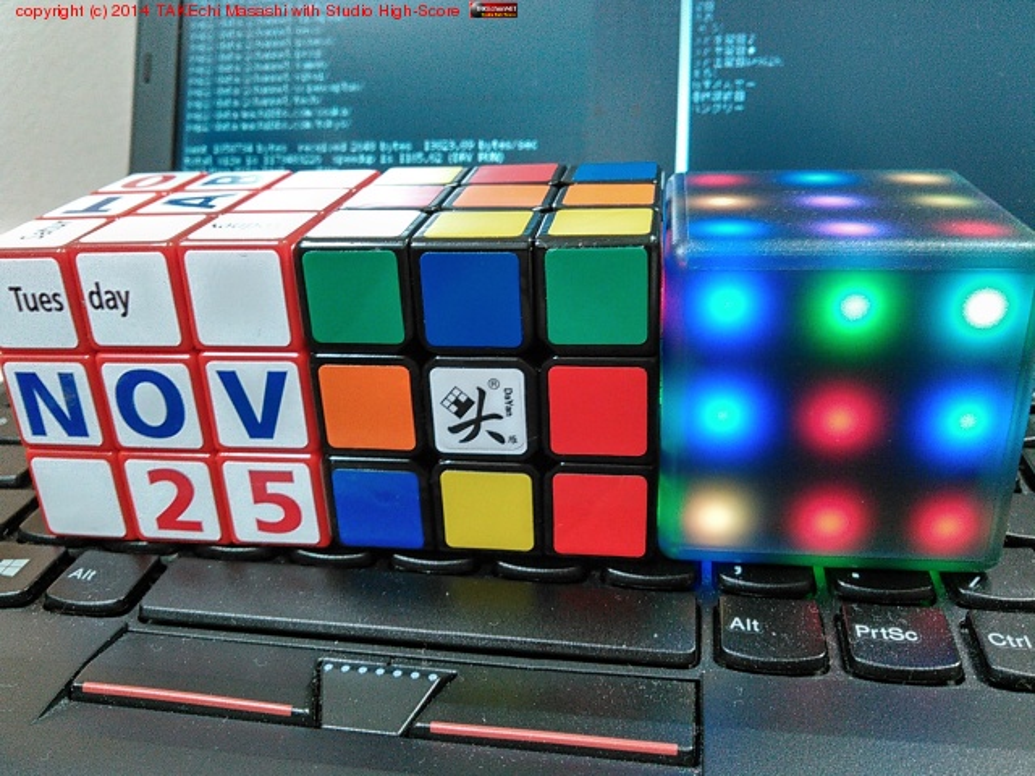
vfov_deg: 46.8
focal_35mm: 30
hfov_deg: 60.0
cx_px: 518
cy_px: 388
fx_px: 897
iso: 400
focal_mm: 4
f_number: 2.4
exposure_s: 1/15.1
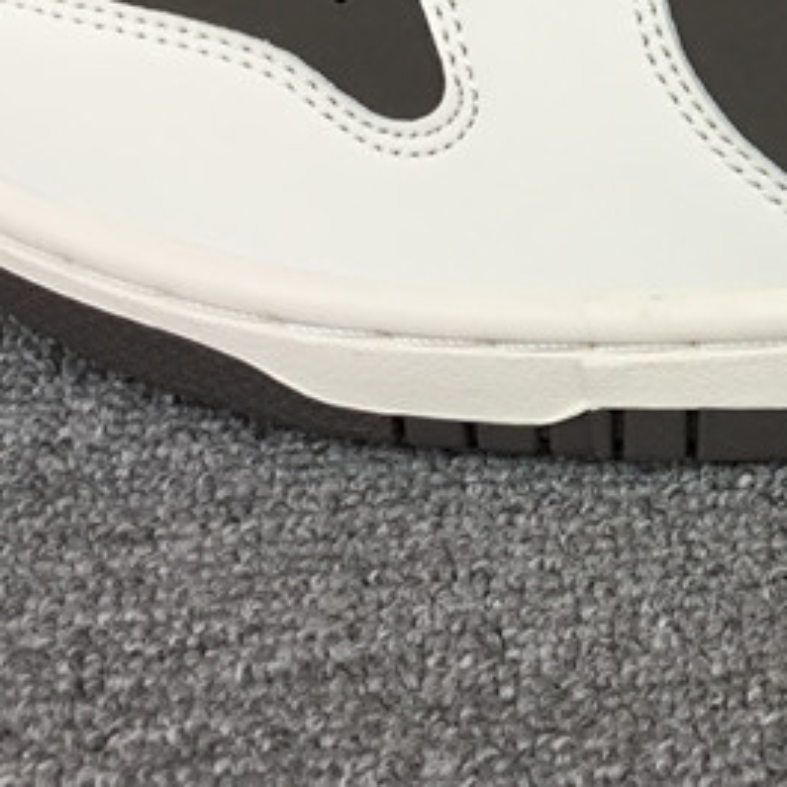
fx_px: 2392
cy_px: -73
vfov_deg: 18.0
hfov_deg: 17.8
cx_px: 953
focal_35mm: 93
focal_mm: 3.3
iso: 25
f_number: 2.4
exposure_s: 1/112
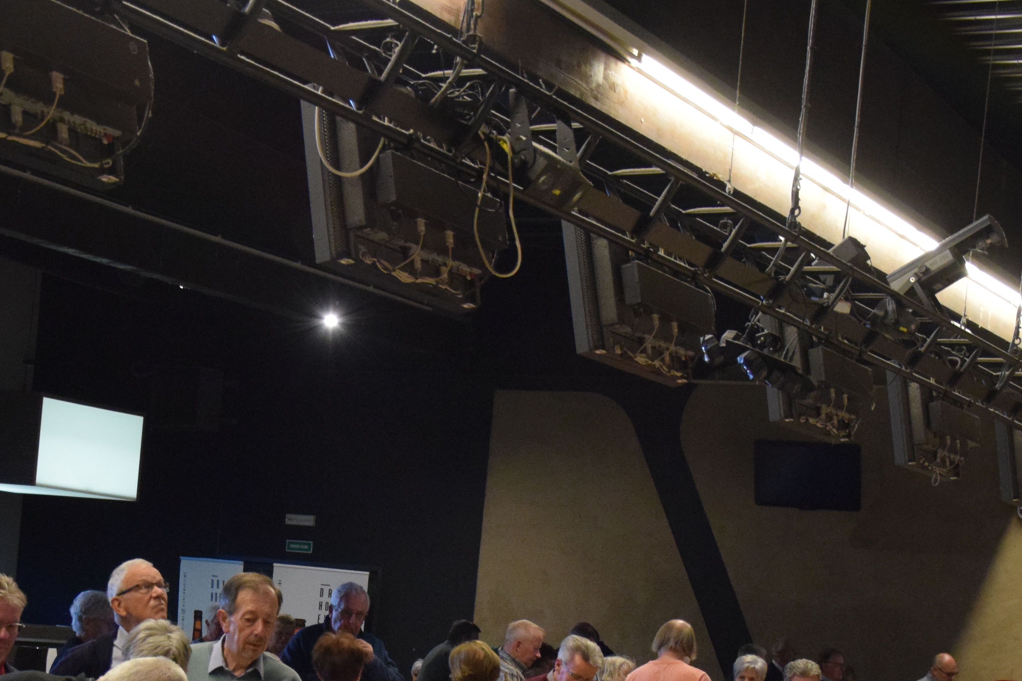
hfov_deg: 25.9
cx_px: 427
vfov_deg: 17.1
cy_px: 685
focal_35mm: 78
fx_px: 2215
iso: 2800
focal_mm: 25
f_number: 4
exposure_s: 1/60
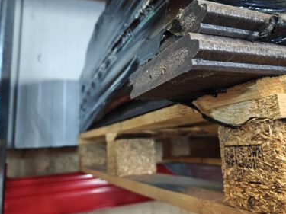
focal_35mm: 32
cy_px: 80
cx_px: 180
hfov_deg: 56.1
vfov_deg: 43.8
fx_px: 264
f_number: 1.8
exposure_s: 1/20
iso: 3200
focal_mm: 5.59
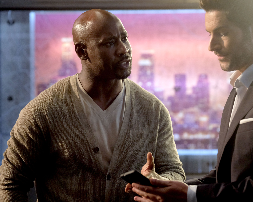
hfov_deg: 12.0
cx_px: 125
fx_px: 1206
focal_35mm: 161
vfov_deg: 9.6
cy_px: 101
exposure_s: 1/160
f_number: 3.2
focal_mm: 94.5
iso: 2000
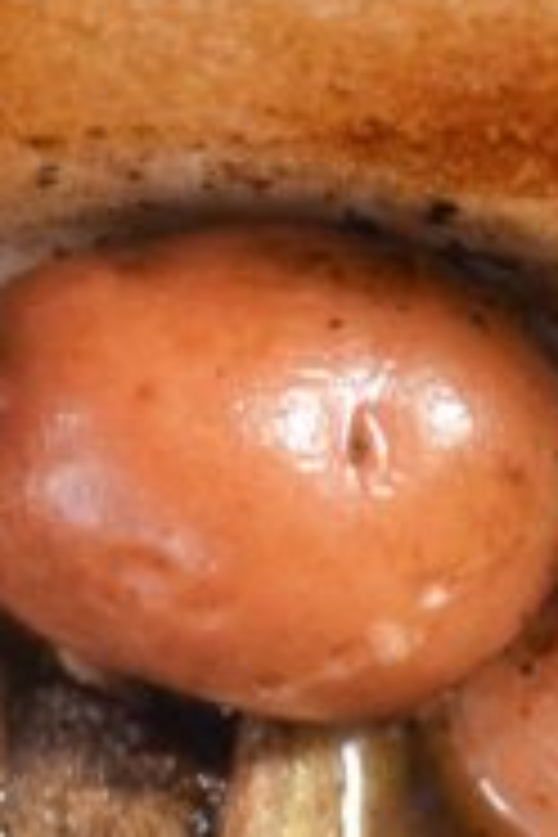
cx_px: 205
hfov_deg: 4.6
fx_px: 6928
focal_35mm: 298
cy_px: 1818
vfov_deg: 6.6
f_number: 5
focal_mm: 36
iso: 900
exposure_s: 1/15
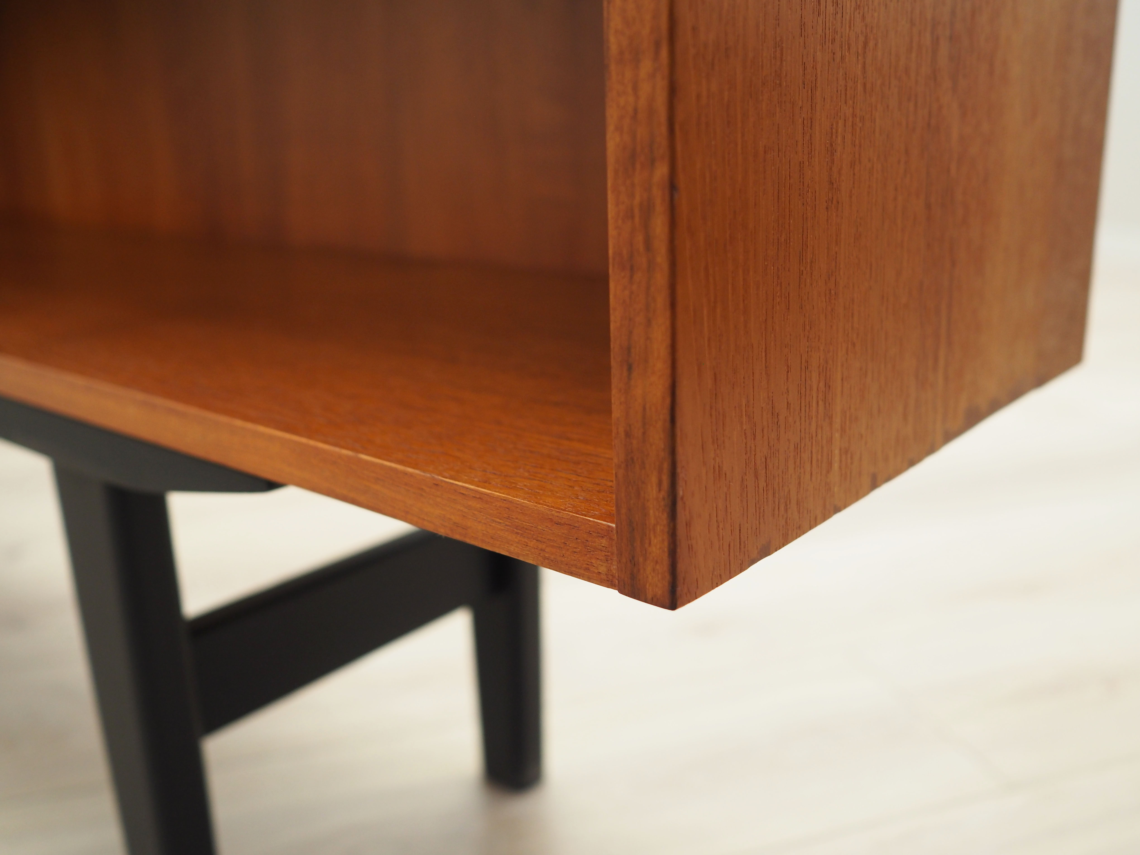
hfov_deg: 54.0
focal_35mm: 34
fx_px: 1120
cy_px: 428
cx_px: 570
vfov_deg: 41.8
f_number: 2.5
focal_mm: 17
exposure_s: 1/40
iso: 500
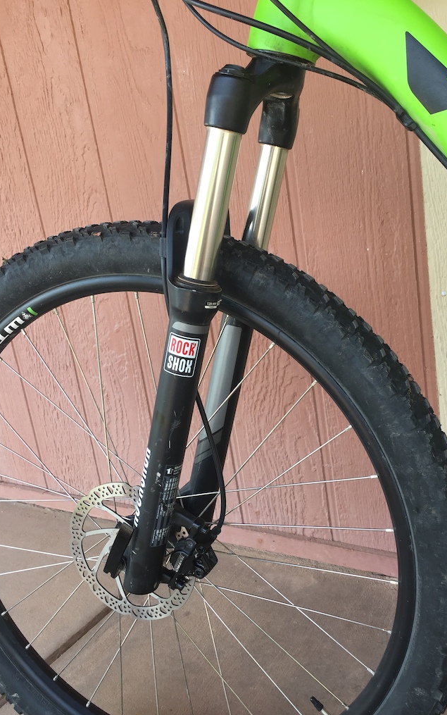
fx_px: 604
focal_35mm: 31
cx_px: 237
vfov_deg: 61.2
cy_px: 355
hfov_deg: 40.6
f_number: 2.2
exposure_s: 1/120
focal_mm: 4.15
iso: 50
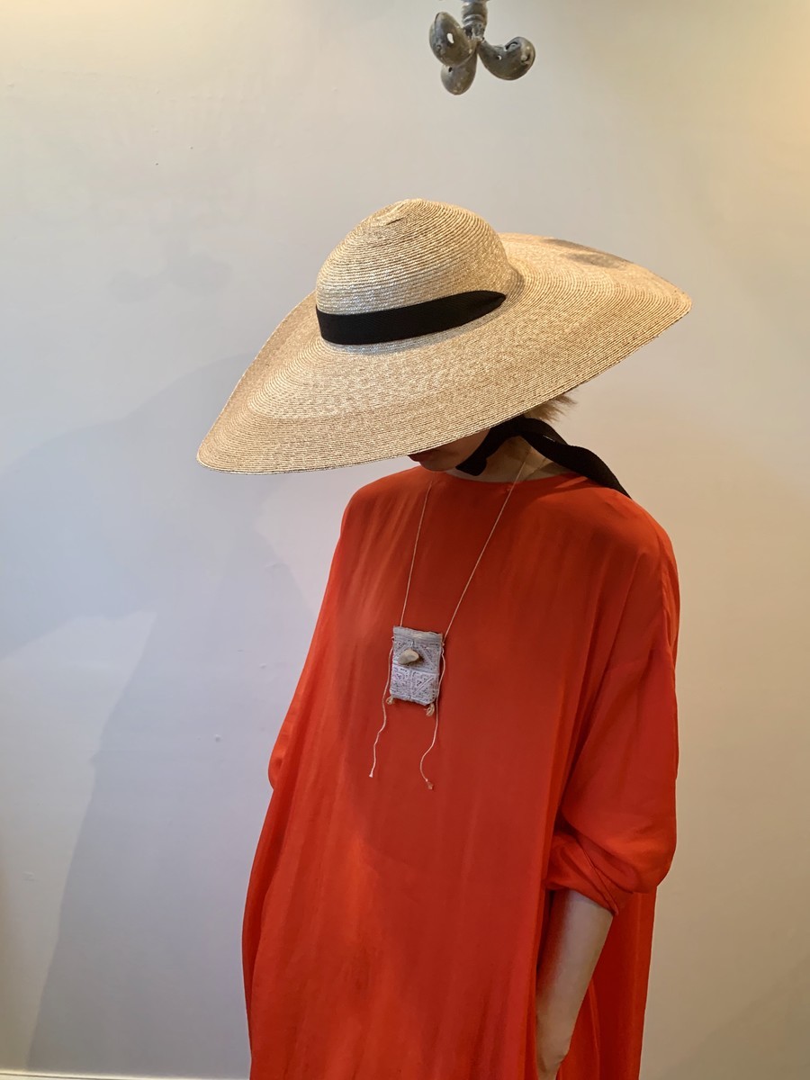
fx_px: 811
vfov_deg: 67.3
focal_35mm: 26
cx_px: 405
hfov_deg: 53.1
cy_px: 540
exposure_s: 1/50
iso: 160
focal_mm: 4.25
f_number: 1.8
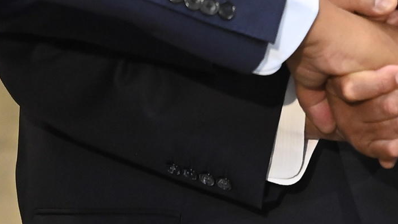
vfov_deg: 2.2
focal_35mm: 556
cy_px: -295
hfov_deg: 3.9
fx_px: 5867
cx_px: 327
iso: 5000
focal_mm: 122
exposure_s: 1/250
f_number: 4
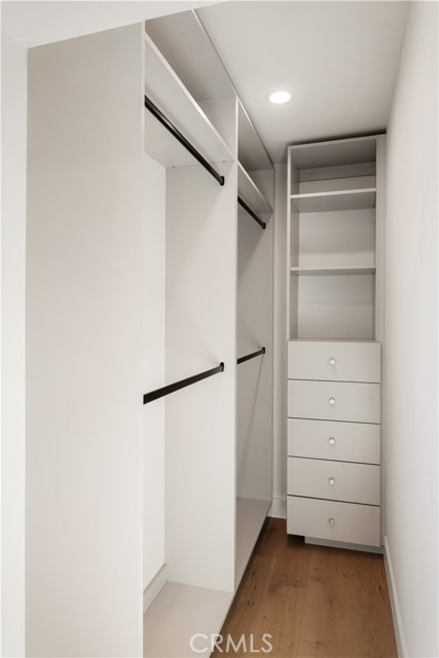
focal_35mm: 24
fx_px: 439
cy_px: 329
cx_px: 220
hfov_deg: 53.2
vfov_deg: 73.7
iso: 80
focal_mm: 24
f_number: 10
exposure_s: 1/2.5
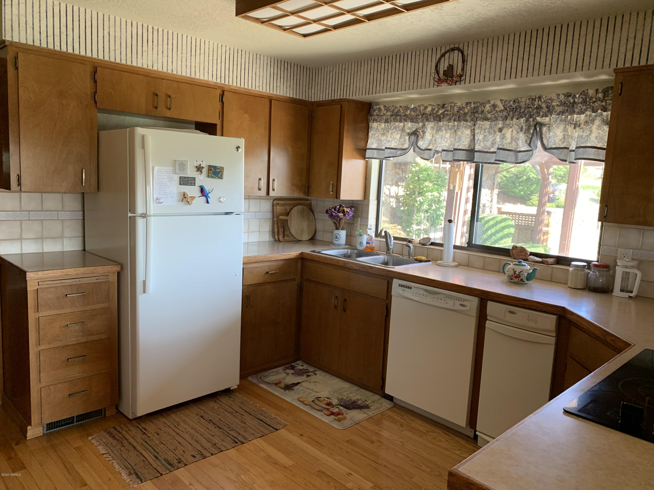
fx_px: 491
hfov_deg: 67.3
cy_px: 245
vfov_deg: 53.1
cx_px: 327
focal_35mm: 26
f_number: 1.8
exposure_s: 1/98
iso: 100
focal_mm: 4.25
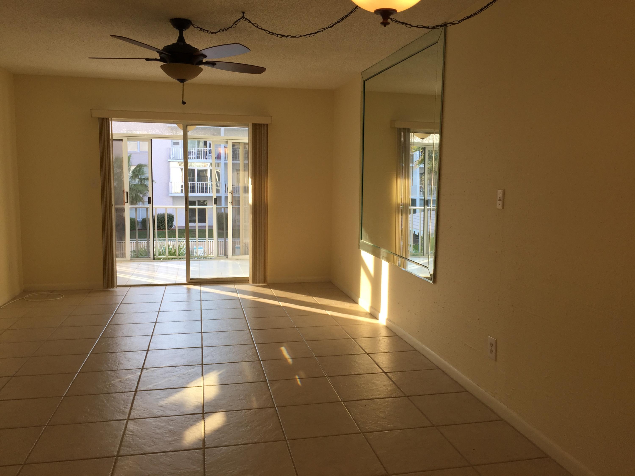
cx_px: 318
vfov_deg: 48.2
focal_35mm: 29
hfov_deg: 61.7
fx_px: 532
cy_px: 238
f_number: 2.2
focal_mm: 4.15
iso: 32
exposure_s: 1/168
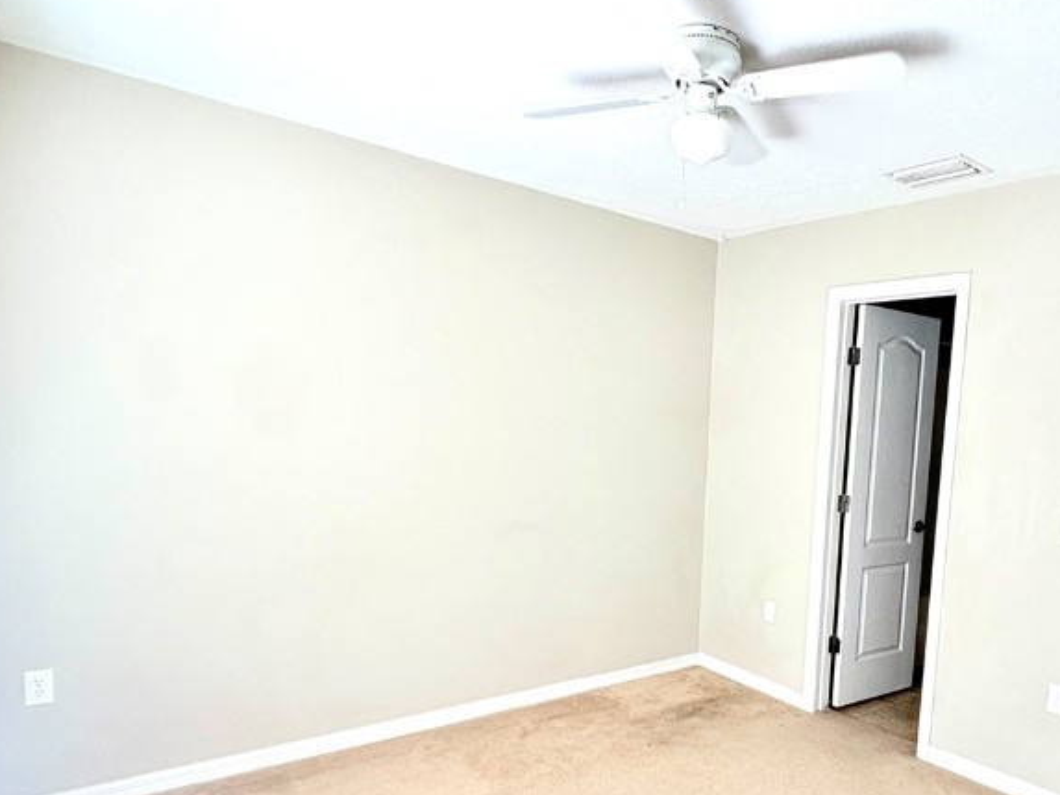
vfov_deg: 54.2
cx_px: 716
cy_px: 505
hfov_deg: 67.3
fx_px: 766
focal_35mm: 25
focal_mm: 2.22
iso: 160
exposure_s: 1/99
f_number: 2.2
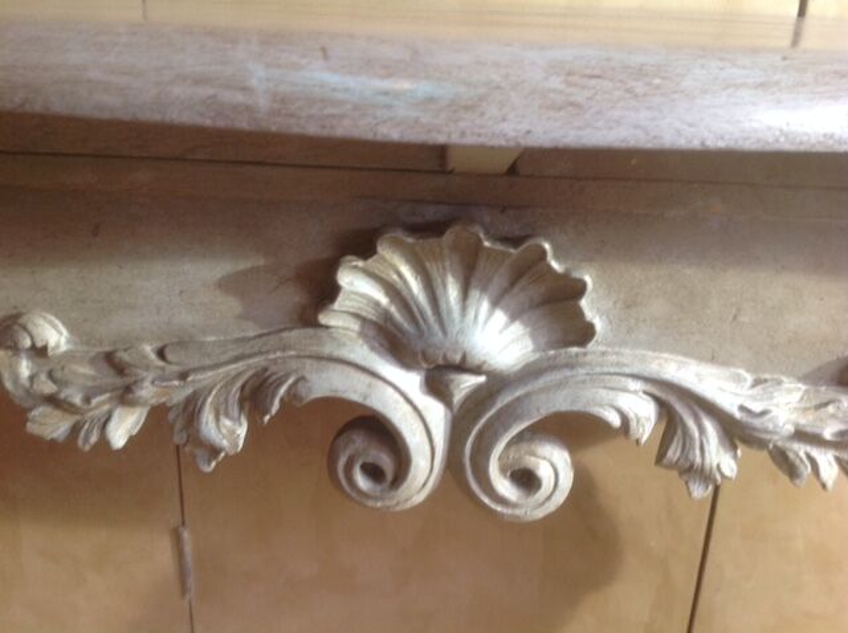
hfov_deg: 52.7
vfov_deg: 40.6
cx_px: 424
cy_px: 316
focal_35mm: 35
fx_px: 856
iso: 100
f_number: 2.4
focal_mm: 4.28
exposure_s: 1/15
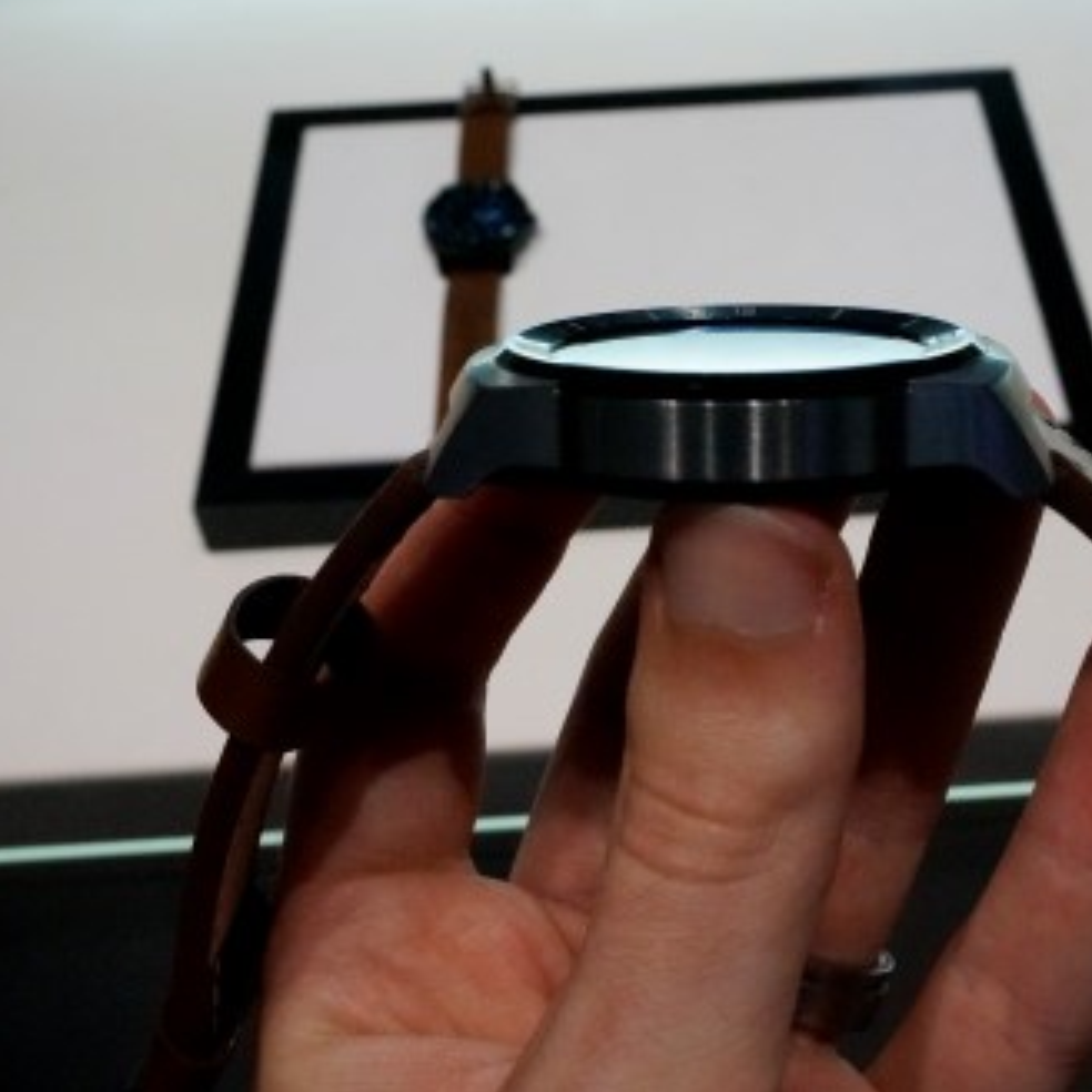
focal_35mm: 45
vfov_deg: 37.8
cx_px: 682
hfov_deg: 37.6
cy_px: 546
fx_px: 1593
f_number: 13
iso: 6400
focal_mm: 23
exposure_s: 1/250
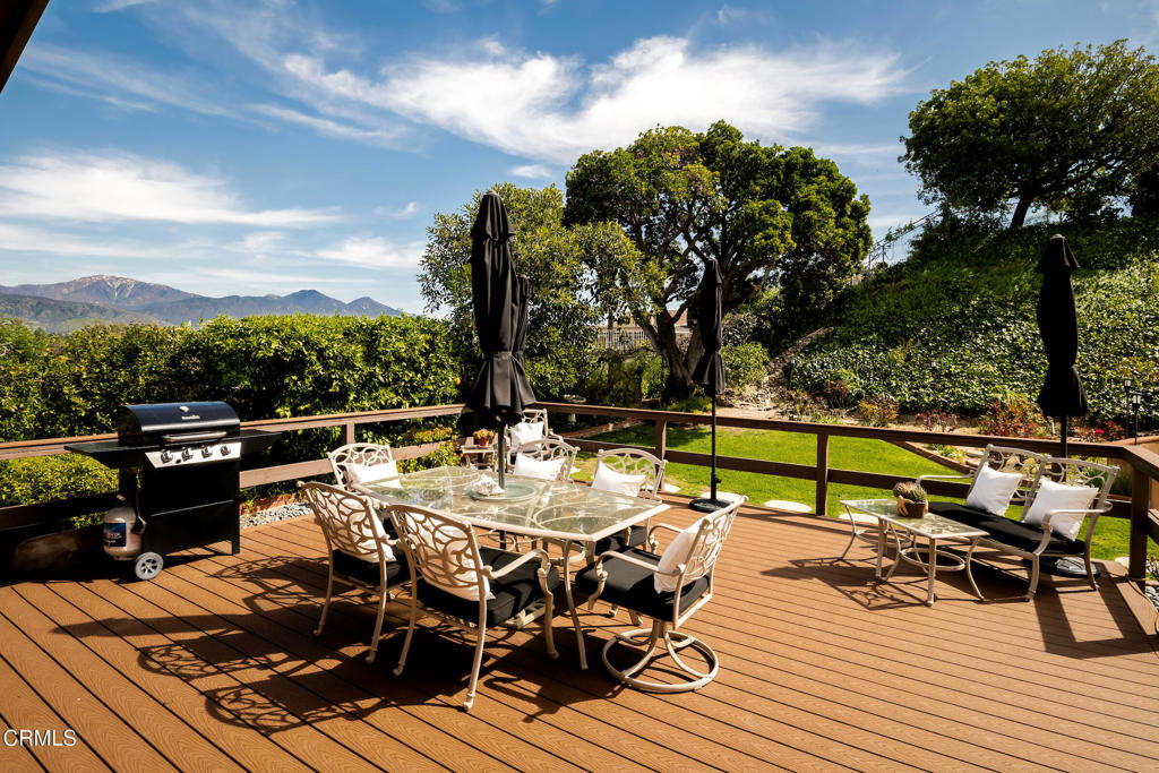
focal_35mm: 24
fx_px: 773
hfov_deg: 73.7
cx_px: 580
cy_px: 386
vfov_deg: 53.1
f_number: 10
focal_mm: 24
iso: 64
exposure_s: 1/160
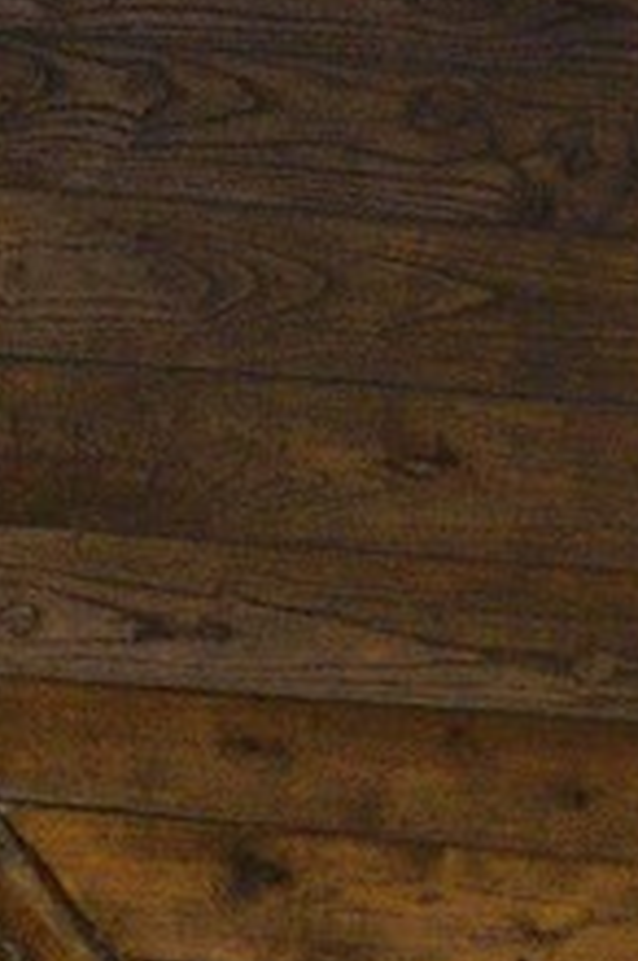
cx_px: 505
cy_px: 3468
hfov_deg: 5.9
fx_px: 6213
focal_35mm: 233
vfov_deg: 7.2
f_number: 6.3
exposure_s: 1/30
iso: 1600
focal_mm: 32
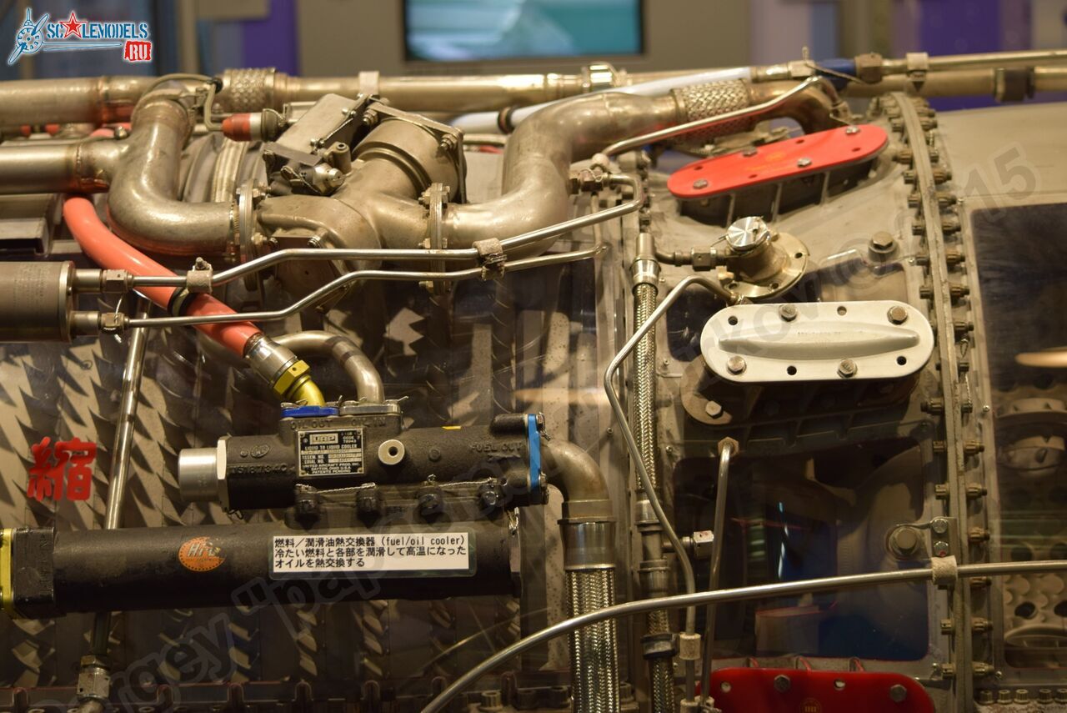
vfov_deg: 16.6
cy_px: 356
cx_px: 534
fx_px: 2446
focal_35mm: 82
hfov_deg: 24.6
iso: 400
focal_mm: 55
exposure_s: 1/40
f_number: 4.5
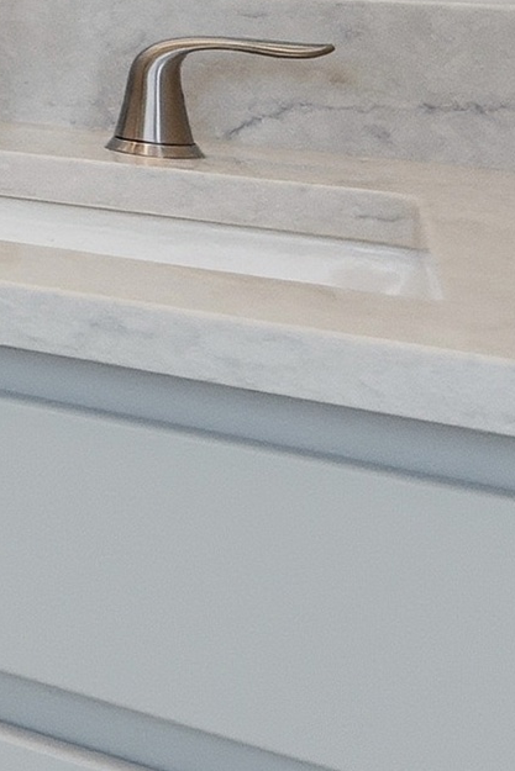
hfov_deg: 9.4
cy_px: -167
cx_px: -1313
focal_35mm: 72
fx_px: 1544
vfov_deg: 25.1
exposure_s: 1/1600
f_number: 9
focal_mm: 10
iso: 400
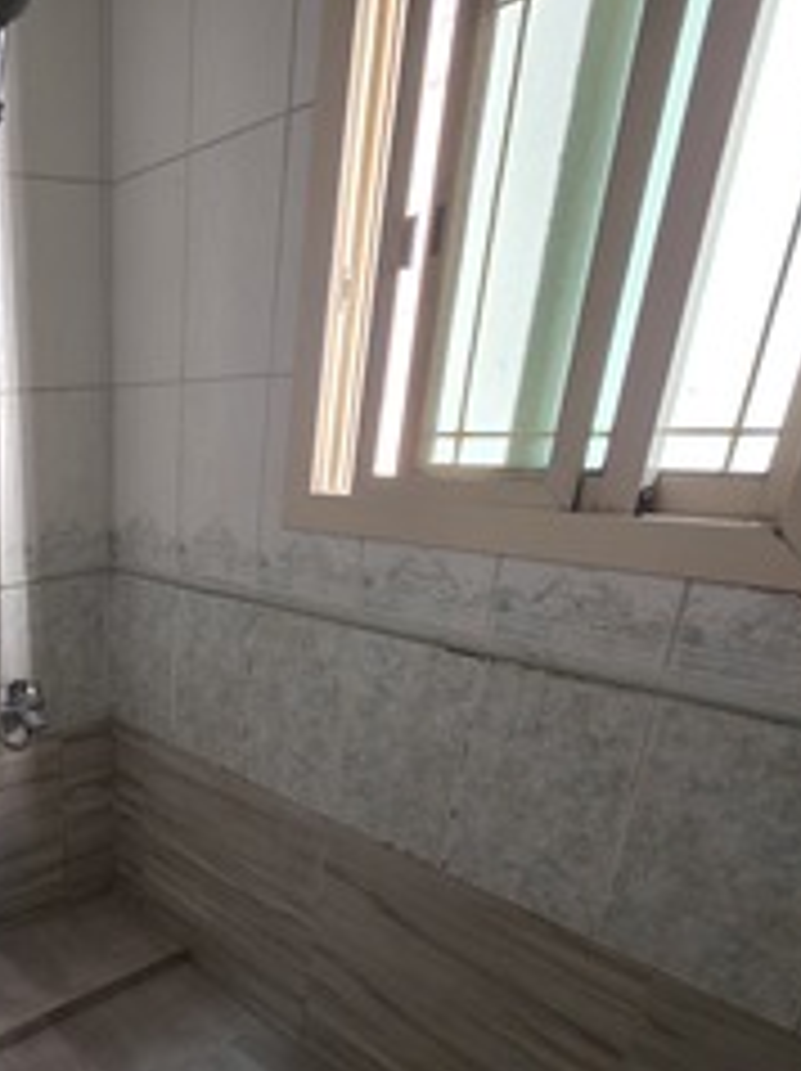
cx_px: 25
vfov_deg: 66.4
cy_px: 763
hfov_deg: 47.0
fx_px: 773
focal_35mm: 25
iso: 250
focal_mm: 2.2
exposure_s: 1/50
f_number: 1.9
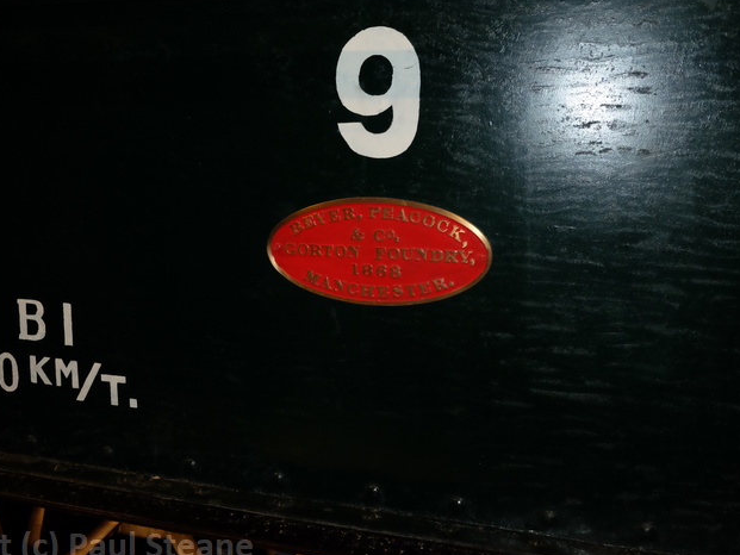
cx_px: 322
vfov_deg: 37.7
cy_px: 263
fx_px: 812
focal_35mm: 38
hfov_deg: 48.8
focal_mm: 20.5
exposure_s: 1/250
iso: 3200
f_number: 3.2
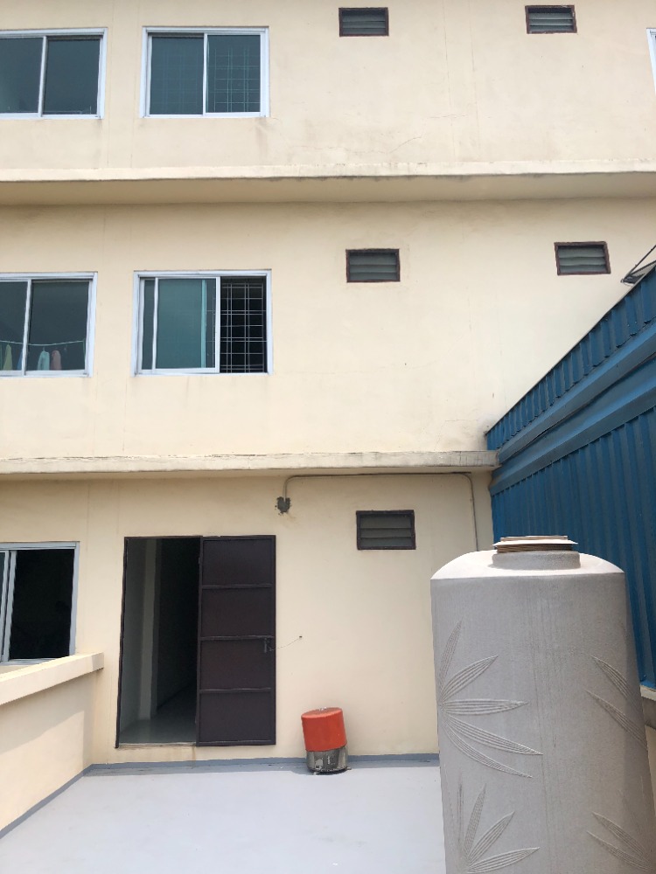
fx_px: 707
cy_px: 437
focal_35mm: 28
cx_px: 328
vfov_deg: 63.4
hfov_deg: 49.7
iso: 20
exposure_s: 1/2433
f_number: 1.8
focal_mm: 3.99
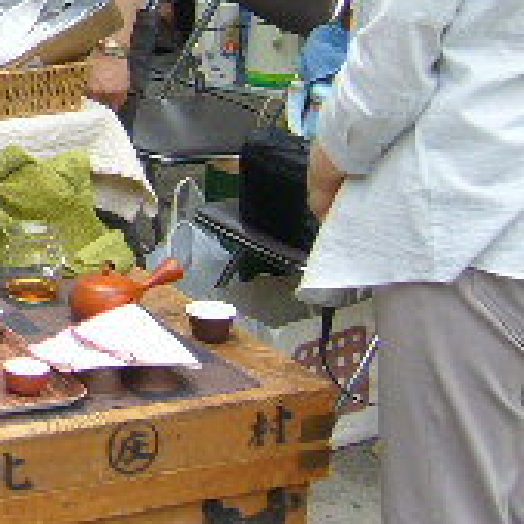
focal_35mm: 117
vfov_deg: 14.3
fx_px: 2004
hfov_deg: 13.6
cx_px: -369
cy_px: -161
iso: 80
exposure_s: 1/320
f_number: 2.8
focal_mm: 5.8
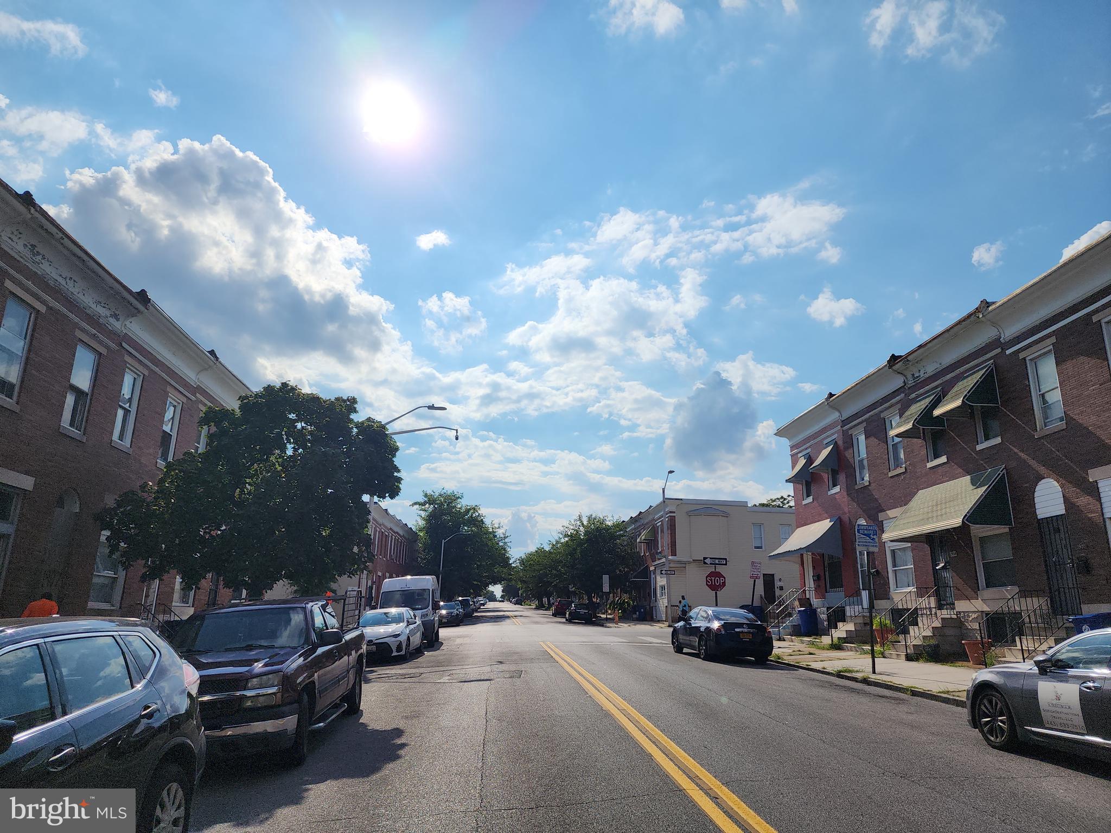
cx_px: 556
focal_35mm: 23
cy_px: 416
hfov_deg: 73.9
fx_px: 738
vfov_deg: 58.9
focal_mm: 6.4
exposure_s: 1/4402
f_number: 1.8
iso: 12
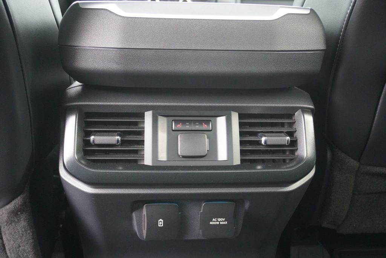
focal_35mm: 36
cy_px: 129
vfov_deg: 36.9
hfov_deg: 53.1
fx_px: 386
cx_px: 193
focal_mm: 24
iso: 4000
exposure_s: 1/160
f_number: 4.5
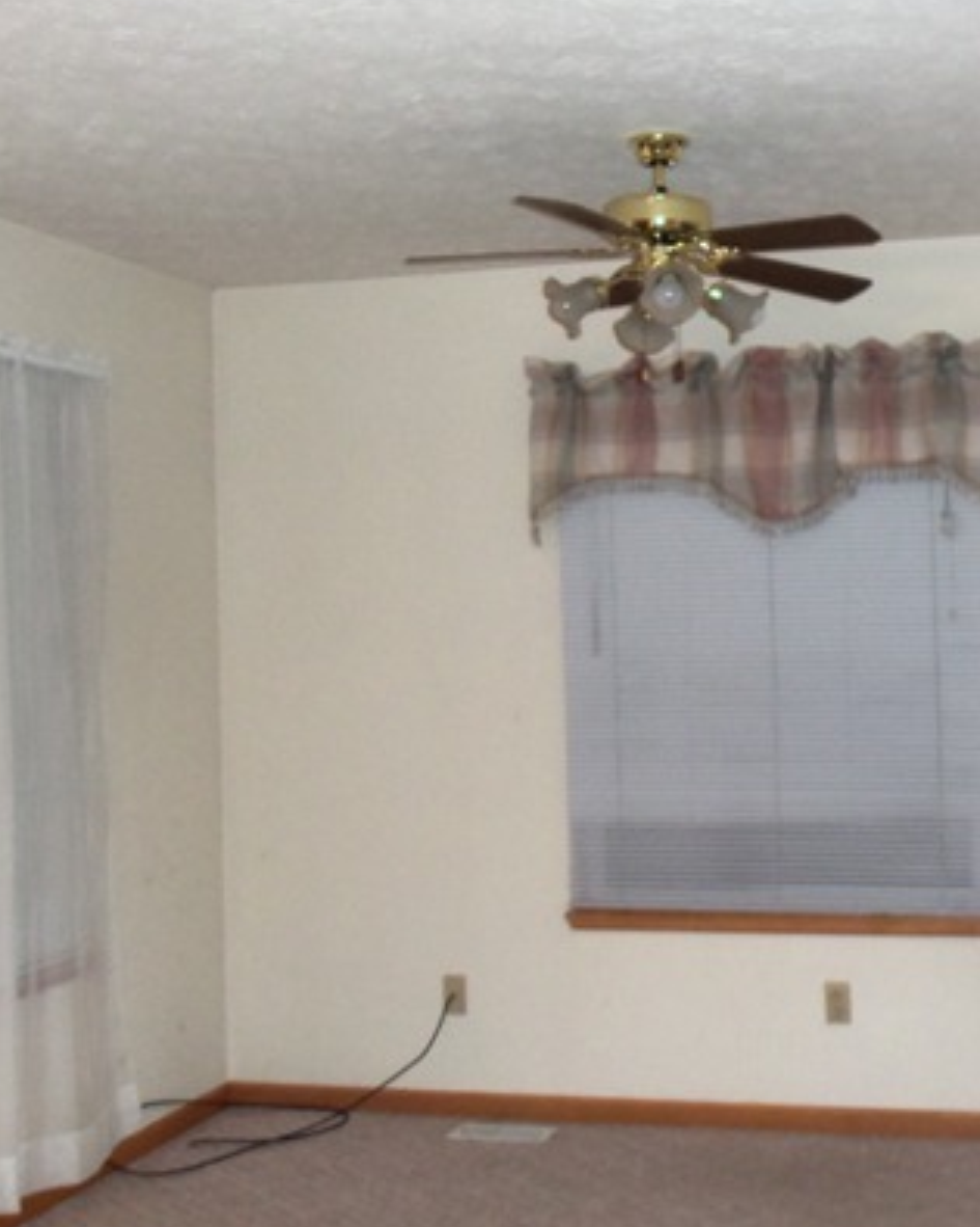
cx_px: 734
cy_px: 579
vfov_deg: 40.3
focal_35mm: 46
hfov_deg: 32.1
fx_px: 1668
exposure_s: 1/30
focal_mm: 5.2
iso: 125
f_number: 3.4
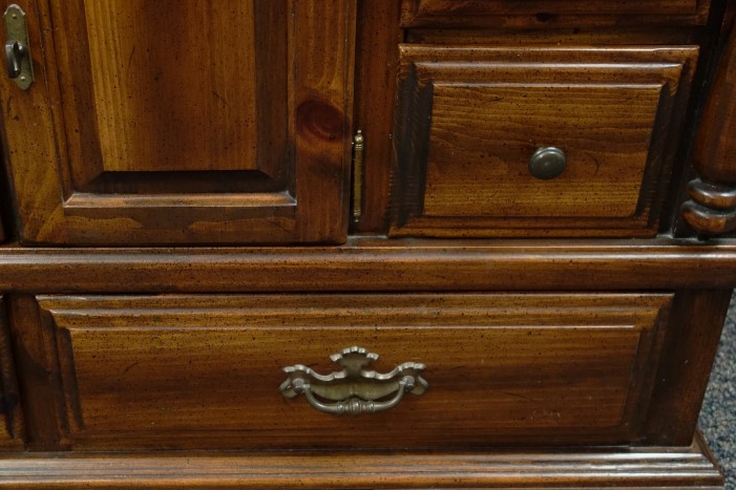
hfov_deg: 42.6
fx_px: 940
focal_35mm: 46
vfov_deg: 29.0
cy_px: 149
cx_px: 309
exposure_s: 1/30
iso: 500
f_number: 1.8
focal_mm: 10.4
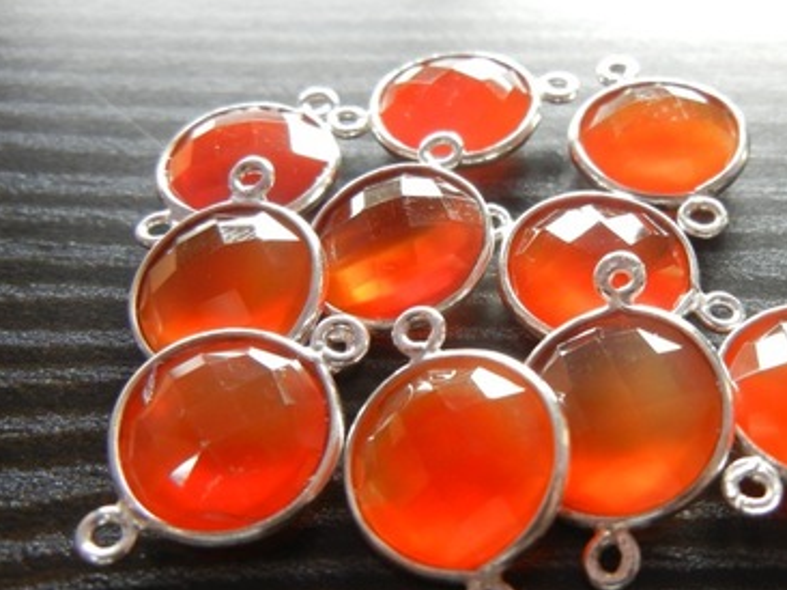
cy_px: 348
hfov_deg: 45.1
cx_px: 525
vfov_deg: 35.0
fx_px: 932
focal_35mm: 41
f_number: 3.5
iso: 400
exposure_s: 1/20.6
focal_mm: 5.4
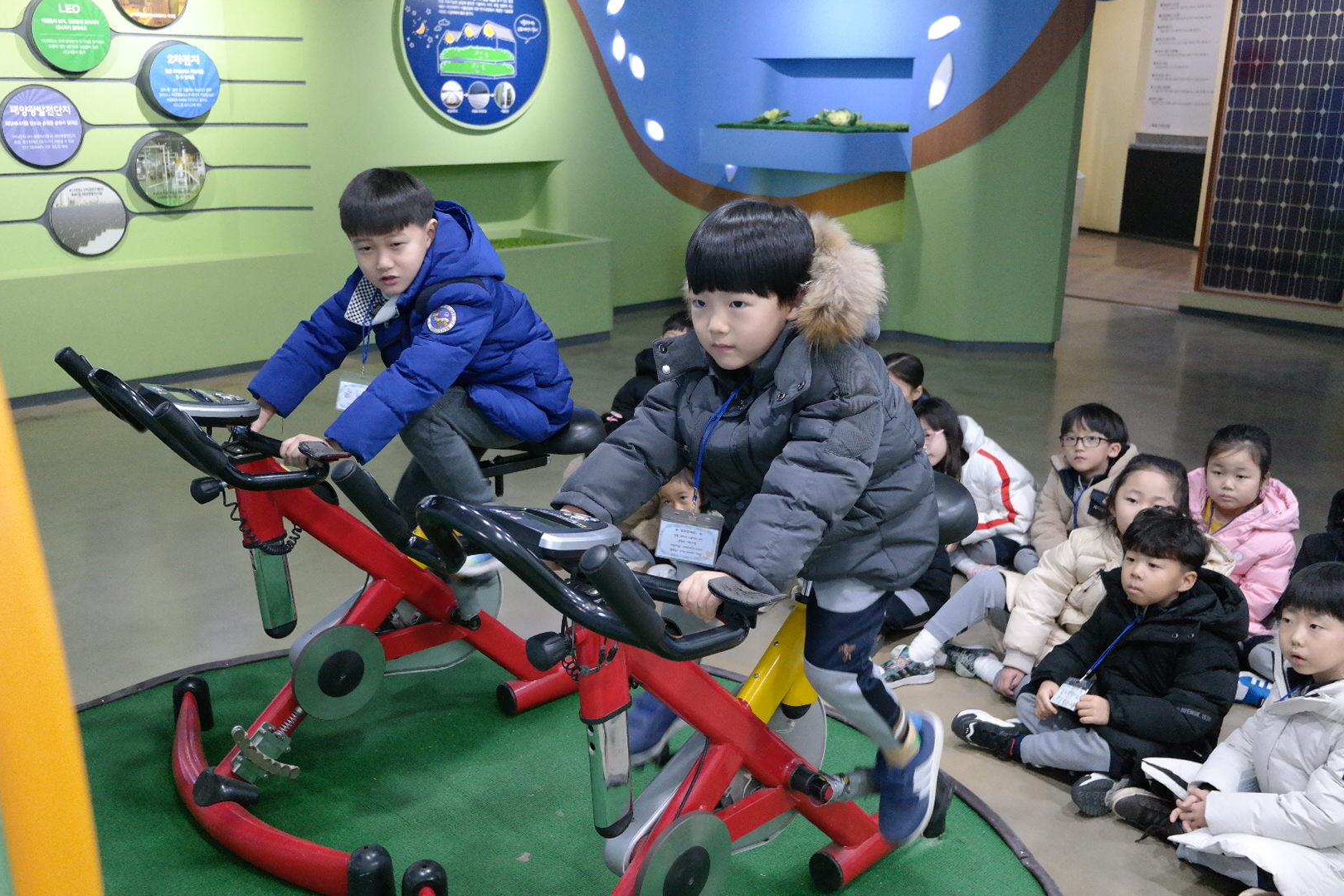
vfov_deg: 41.1
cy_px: 430
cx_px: 669
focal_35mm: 32
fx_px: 1195
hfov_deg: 58.7
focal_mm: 20
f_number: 3.5
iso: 1600
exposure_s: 1/40
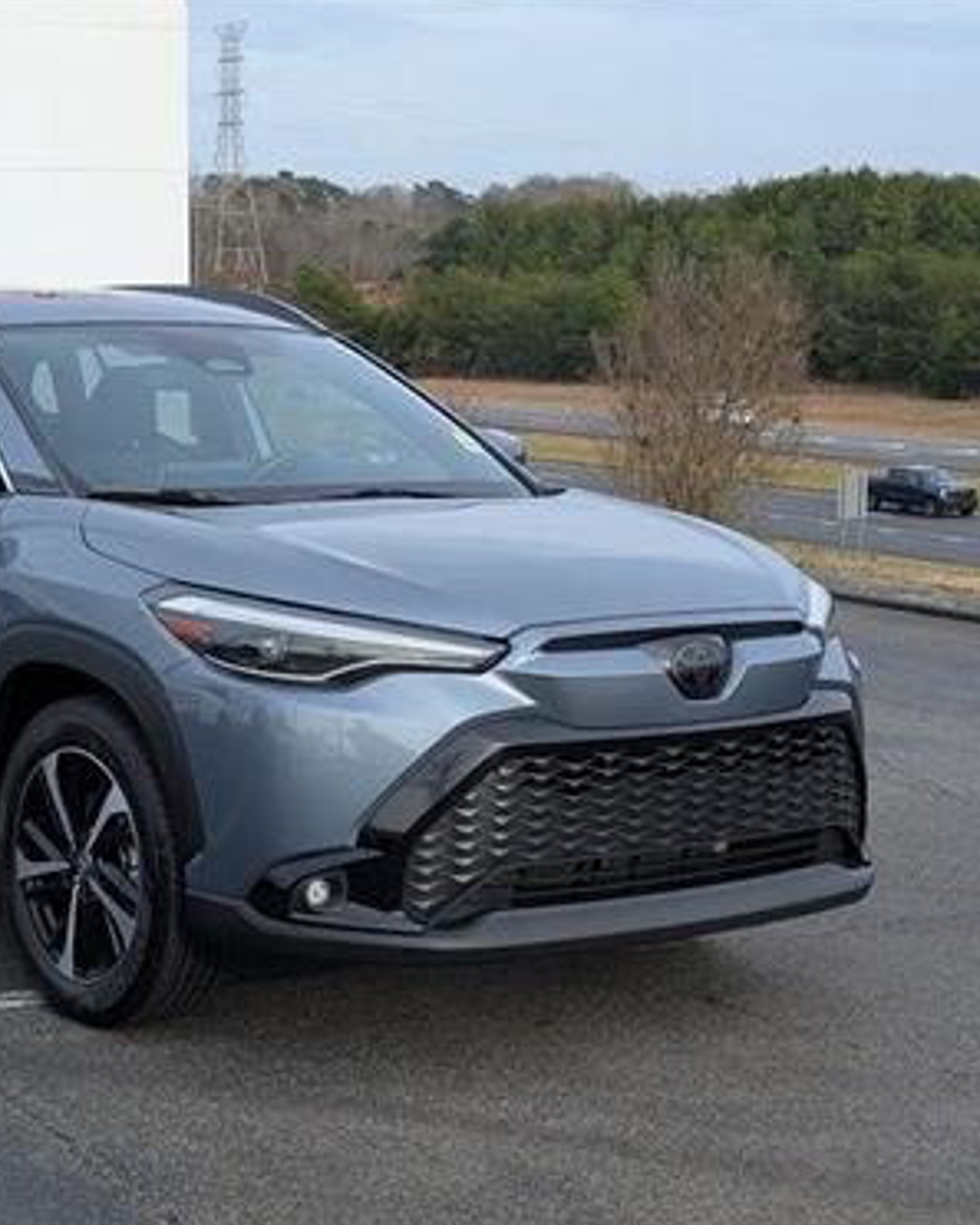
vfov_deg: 29.1
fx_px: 2356
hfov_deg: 23.2
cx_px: 231
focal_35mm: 65
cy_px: 611
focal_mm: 6.9
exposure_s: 1/333
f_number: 1.68
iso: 22
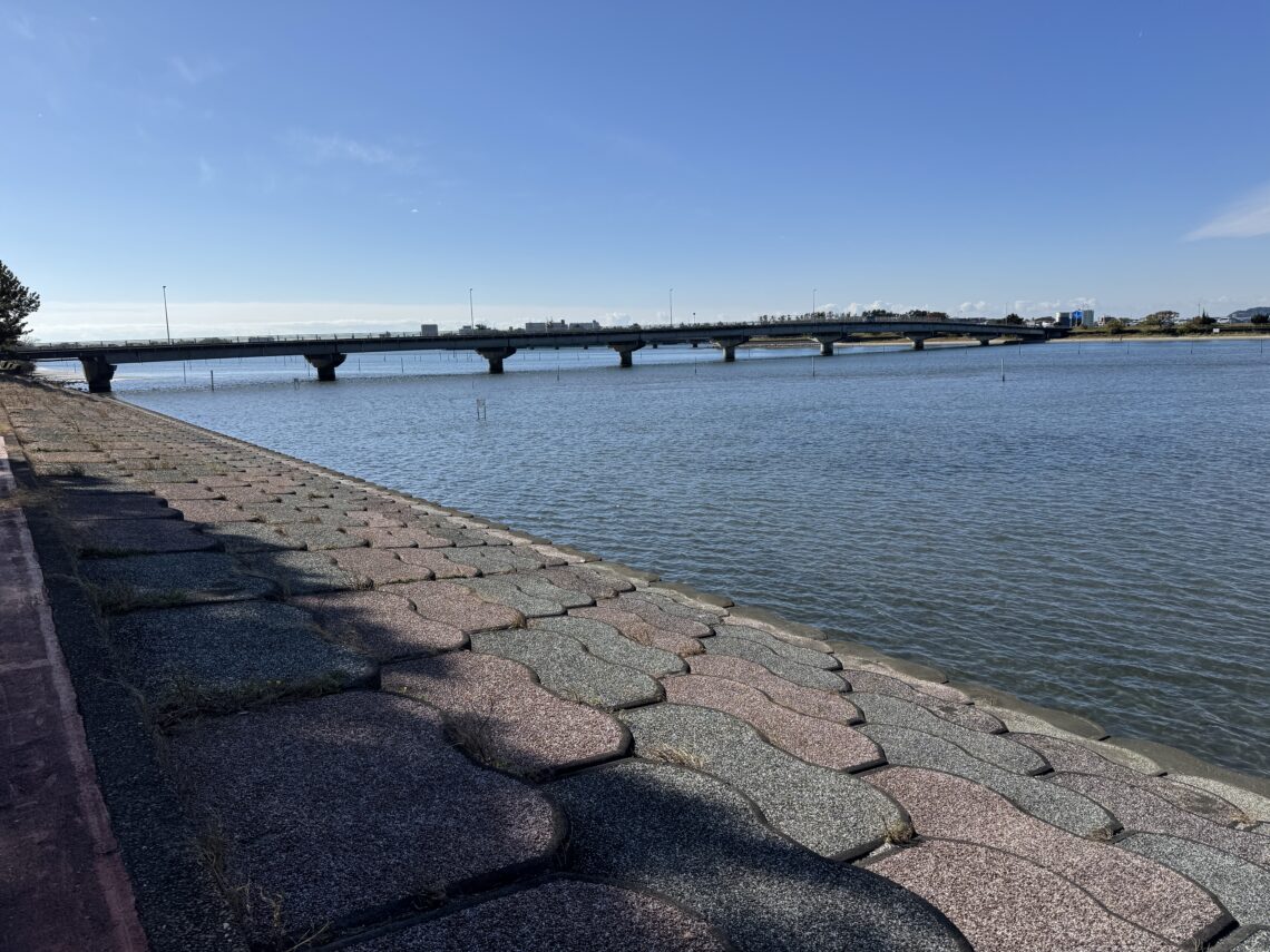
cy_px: 476
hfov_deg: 71.6
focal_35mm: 24
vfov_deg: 56.8
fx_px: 881
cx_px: 635
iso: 80
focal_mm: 6.76
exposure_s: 1/7092
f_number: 1.78
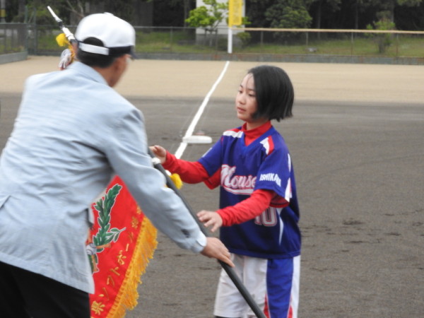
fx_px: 1654
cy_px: 159
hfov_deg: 14.6
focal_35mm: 135
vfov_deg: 11.0
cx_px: 212
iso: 360
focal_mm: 24.2
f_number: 5
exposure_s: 1/60
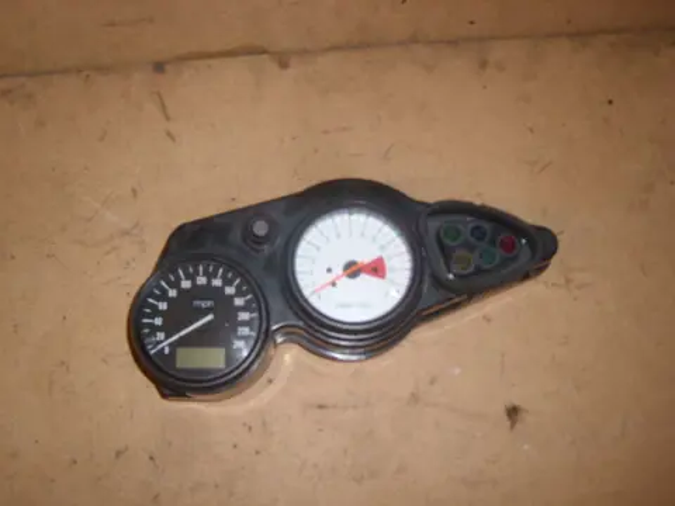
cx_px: 338
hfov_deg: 52.6
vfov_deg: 40.7
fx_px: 682
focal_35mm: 35
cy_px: 253
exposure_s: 1/30
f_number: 2.8
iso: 50
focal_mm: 5.8
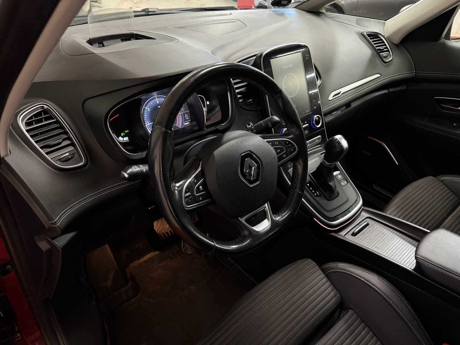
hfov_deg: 71.6
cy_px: 172
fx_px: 319
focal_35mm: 24
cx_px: 230
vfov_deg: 56.8
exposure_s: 1/60
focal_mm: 6.76
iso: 250
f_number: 1.78
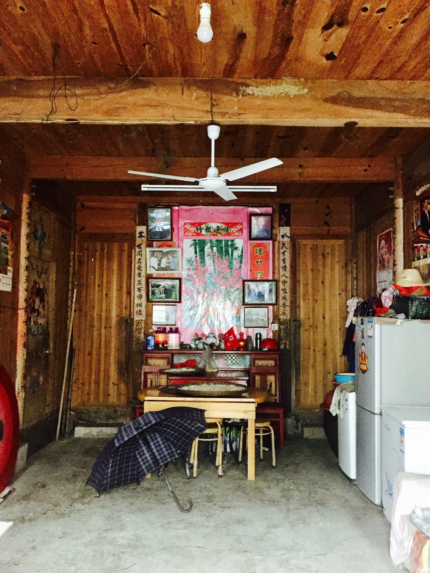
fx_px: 480
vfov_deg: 61.7
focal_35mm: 29
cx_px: 215
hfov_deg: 48.2
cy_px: 286
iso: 400
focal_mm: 4.15
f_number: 2.2
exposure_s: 1/17
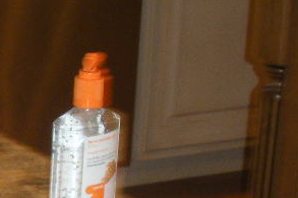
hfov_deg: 10.5
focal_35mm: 189
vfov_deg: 7.1
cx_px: -153
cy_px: 306
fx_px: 1564
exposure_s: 1/30
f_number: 4.4
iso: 189
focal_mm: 9.1
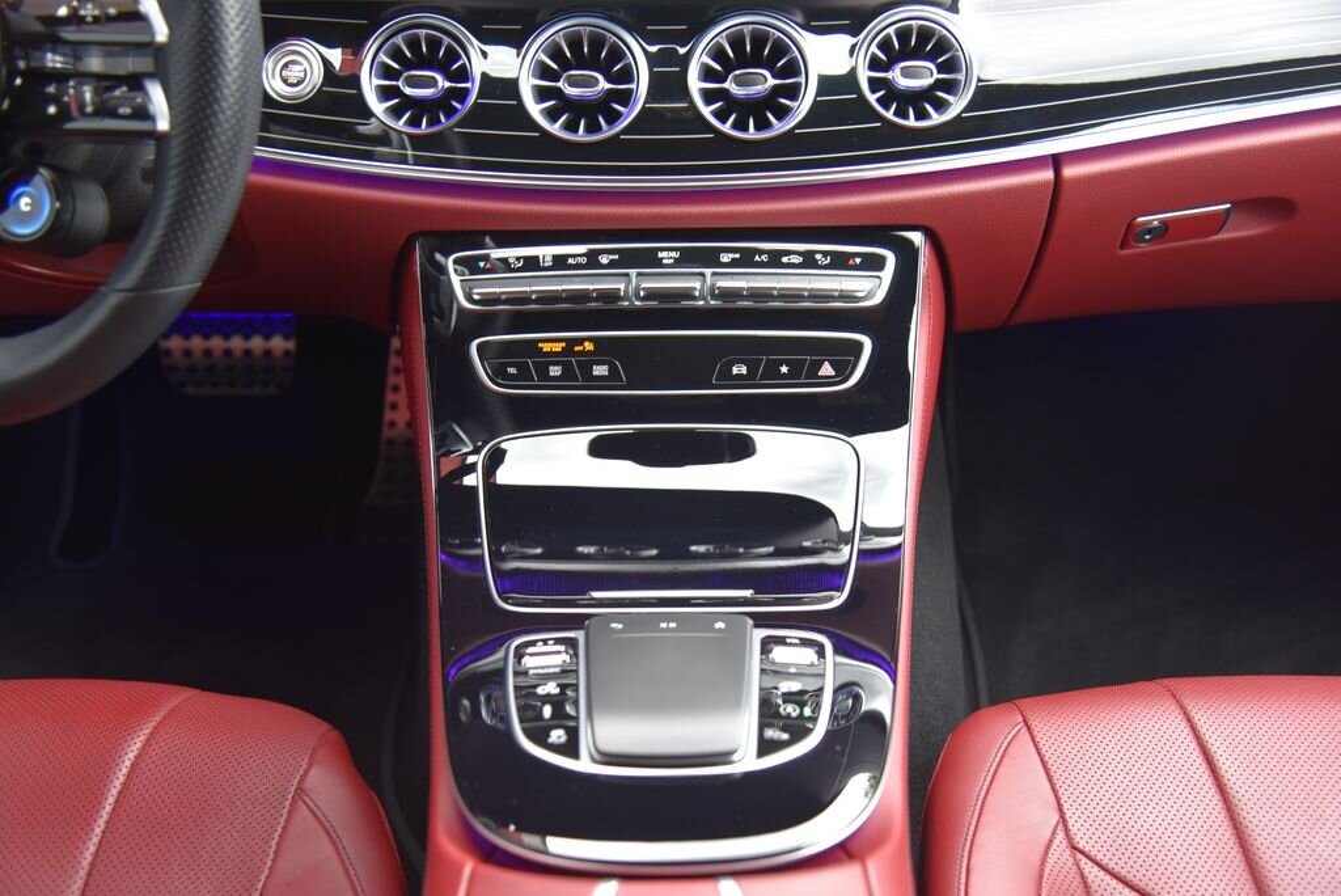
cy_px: 448
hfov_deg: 48.4
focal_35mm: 40
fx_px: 1491
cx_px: 670
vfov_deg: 33.4
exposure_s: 1/15
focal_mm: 40
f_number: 4
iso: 500
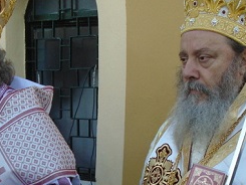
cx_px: 81
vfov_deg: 20.1
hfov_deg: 27.6
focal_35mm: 70
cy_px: 201
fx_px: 498
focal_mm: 4.6
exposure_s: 1/80
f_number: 3.2
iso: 100
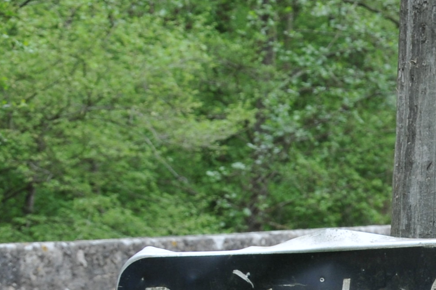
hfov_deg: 9.3
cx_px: 793
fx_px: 2540
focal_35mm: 210
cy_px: 486
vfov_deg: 6.4
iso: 200
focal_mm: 32
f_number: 6.3
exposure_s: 1/160
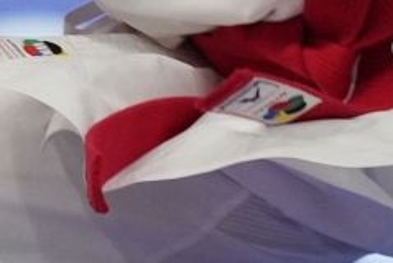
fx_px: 18253
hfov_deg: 1.2
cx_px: 756
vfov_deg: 0.8
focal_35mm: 1670
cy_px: -487
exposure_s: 1/1000
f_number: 2.8
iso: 2000
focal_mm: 148
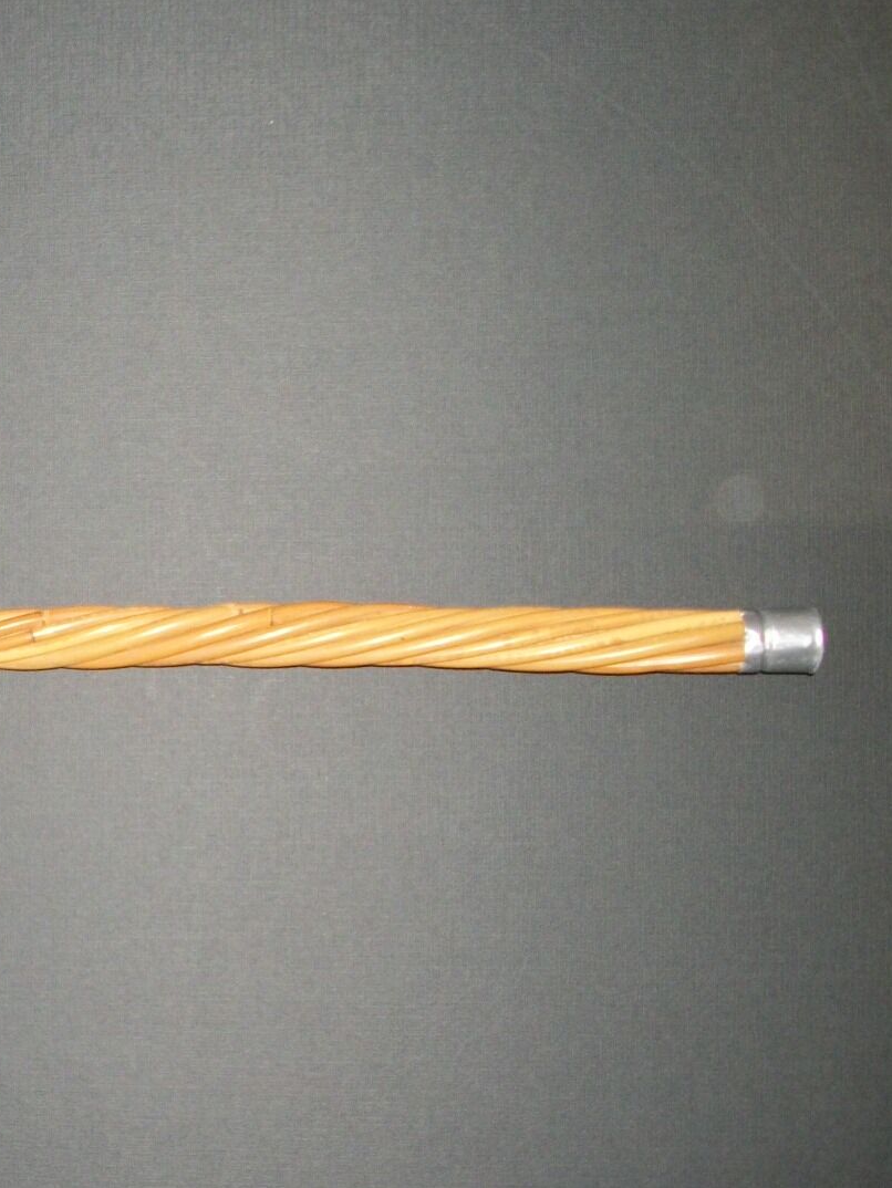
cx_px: -158
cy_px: 650
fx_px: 2095
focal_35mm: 61
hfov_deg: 22.3
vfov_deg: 31.7
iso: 160
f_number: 2.9
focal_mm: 5.7
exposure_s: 1/30
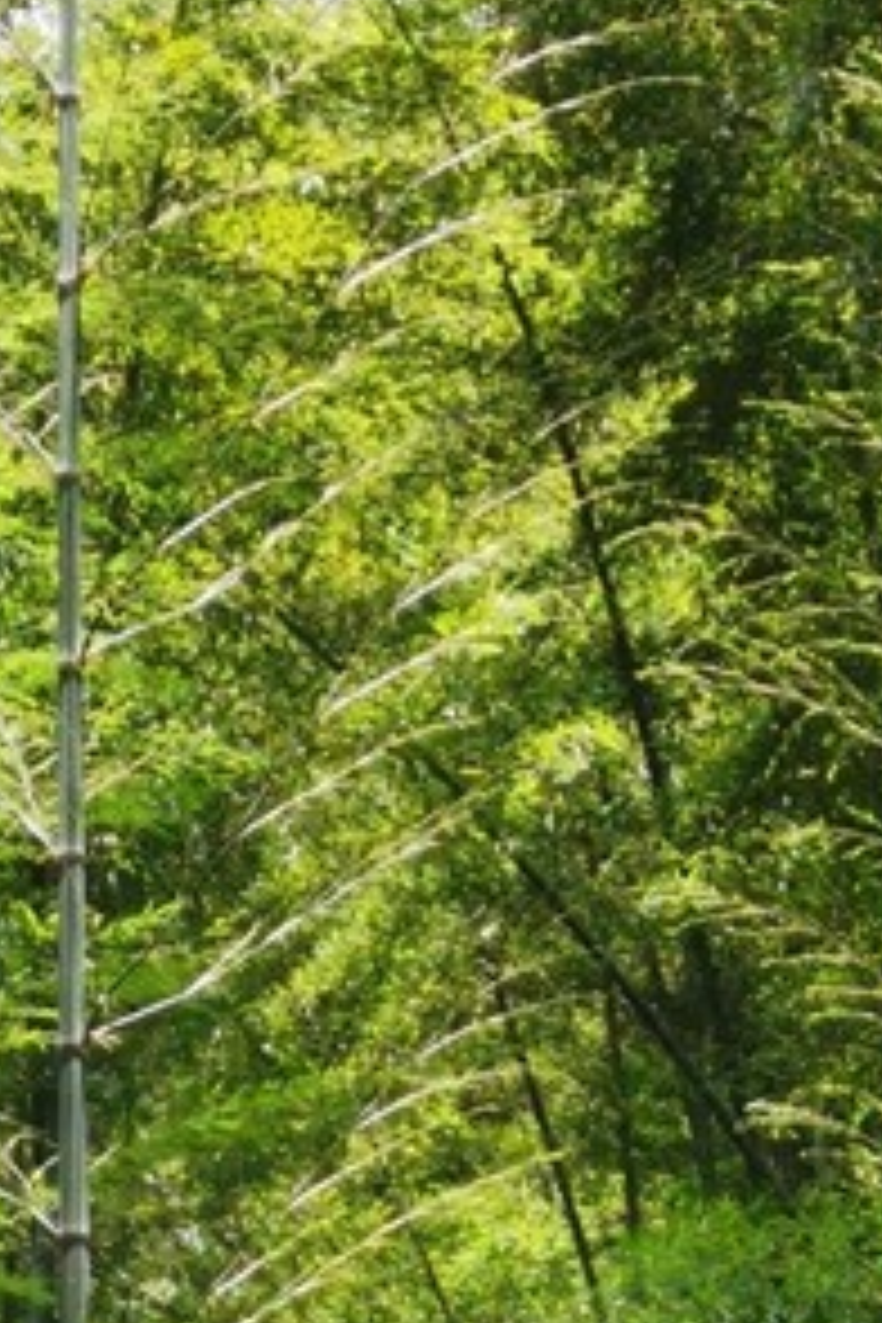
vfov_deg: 10.7
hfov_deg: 7.6
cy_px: 2275
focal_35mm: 181
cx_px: 590
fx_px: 6651
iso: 50
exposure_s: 1/761
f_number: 1.4
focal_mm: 4.66
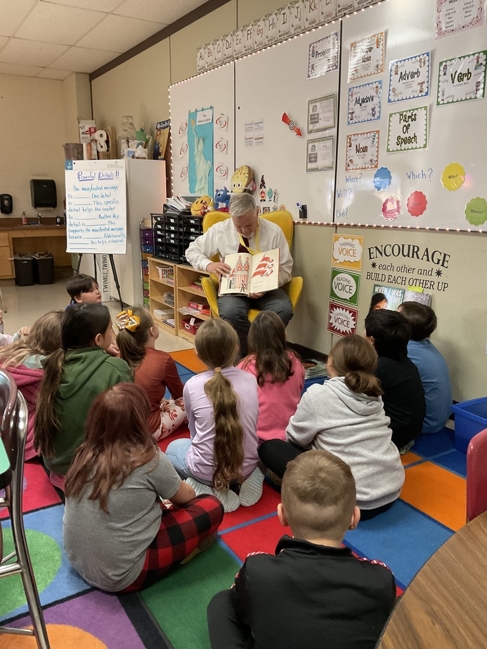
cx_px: 244
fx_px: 544
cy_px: 324
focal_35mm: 29
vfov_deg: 61.7
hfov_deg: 48.2
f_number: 1.8
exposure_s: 1/60
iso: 250
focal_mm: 3
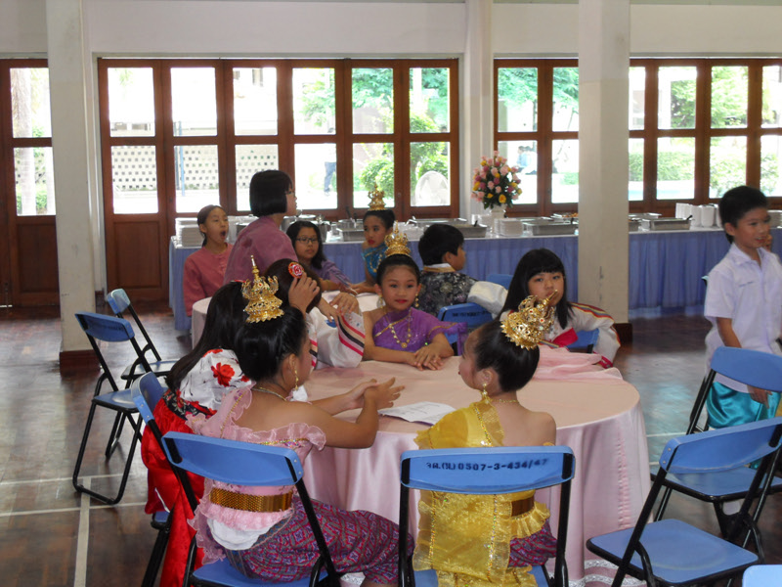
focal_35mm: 55
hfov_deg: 34.9
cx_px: 391
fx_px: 1242
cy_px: 294
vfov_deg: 26.6
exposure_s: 1/60
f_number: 4
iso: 200
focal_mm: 11.8
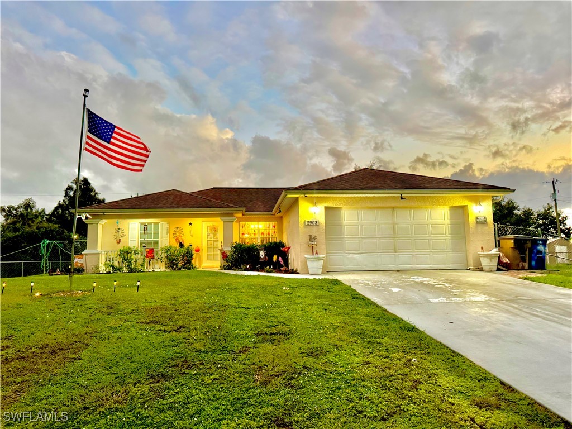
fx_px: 397
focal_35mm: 24
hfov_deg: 71.6
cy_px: 214
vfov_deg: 56.8
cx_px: 286
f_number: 1.78
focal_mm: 6.76
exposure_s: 1/60
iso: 500
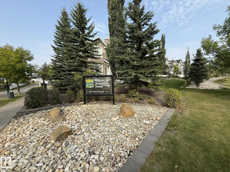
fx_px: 93
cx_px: 115
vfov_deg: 85.7
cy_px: 86
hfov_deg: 102.1
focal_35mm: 14
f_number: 2.2
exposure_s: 1/742
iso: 50
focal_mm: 2.22
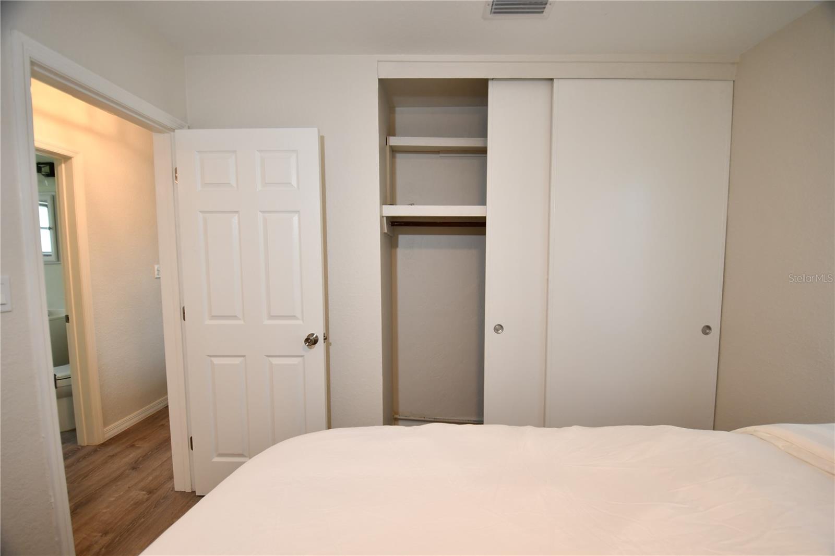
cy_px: 278
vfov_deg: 77.3
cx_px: 418
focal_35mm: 15
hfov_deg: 100.4
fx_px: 348
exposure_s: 1/60
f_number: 4
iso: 500
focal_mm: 10
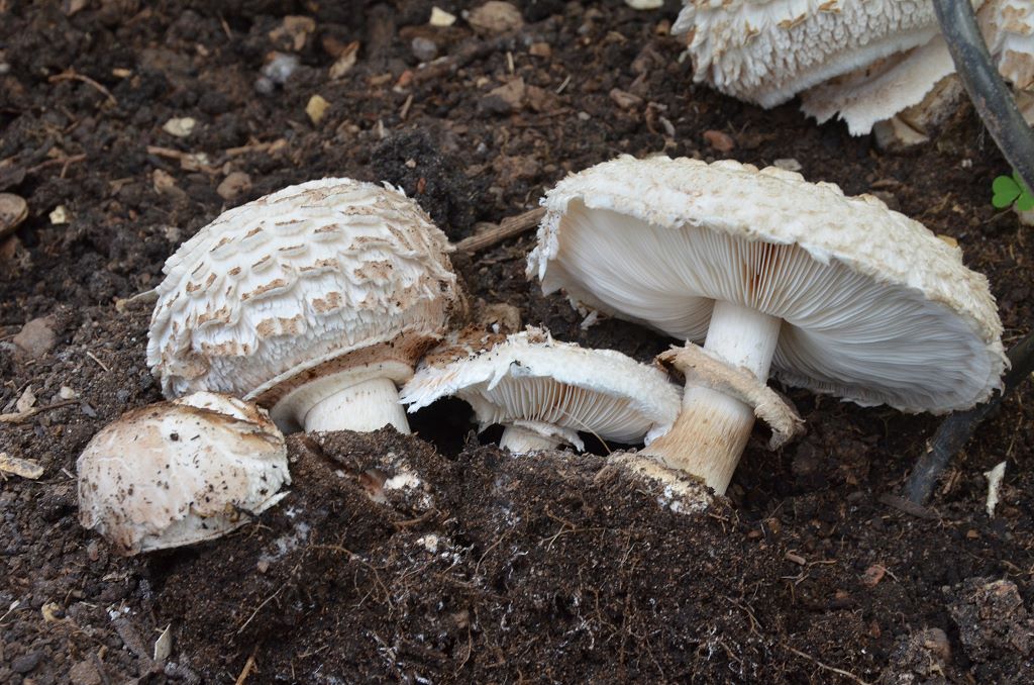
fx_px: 3009
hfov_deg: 19.5
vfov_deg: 13.0
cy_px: 342
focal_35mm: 105
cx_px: 517
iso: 800
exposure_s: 1/25
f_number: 16
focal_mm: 70
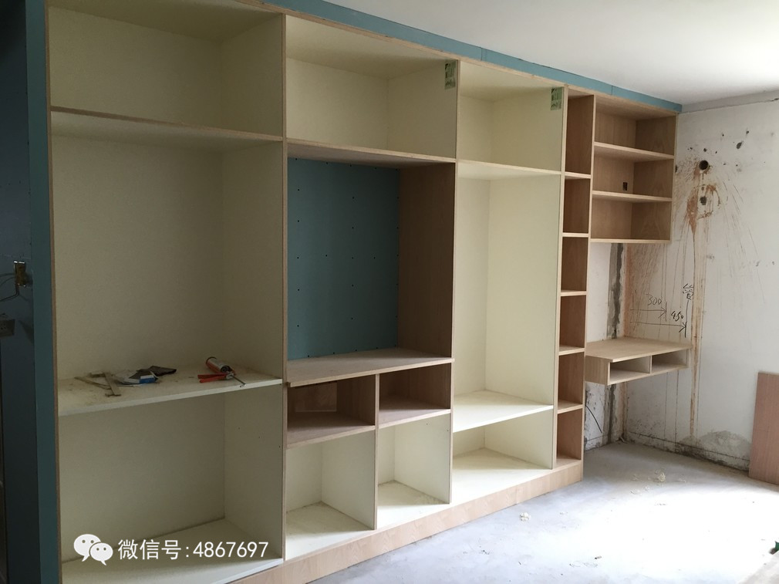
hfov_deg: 61.7
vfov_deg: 48.2
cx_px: 390
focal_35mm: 29
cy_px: 292
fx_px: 652
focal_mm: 4.15
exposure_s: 1/30
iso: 100
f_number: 2.2
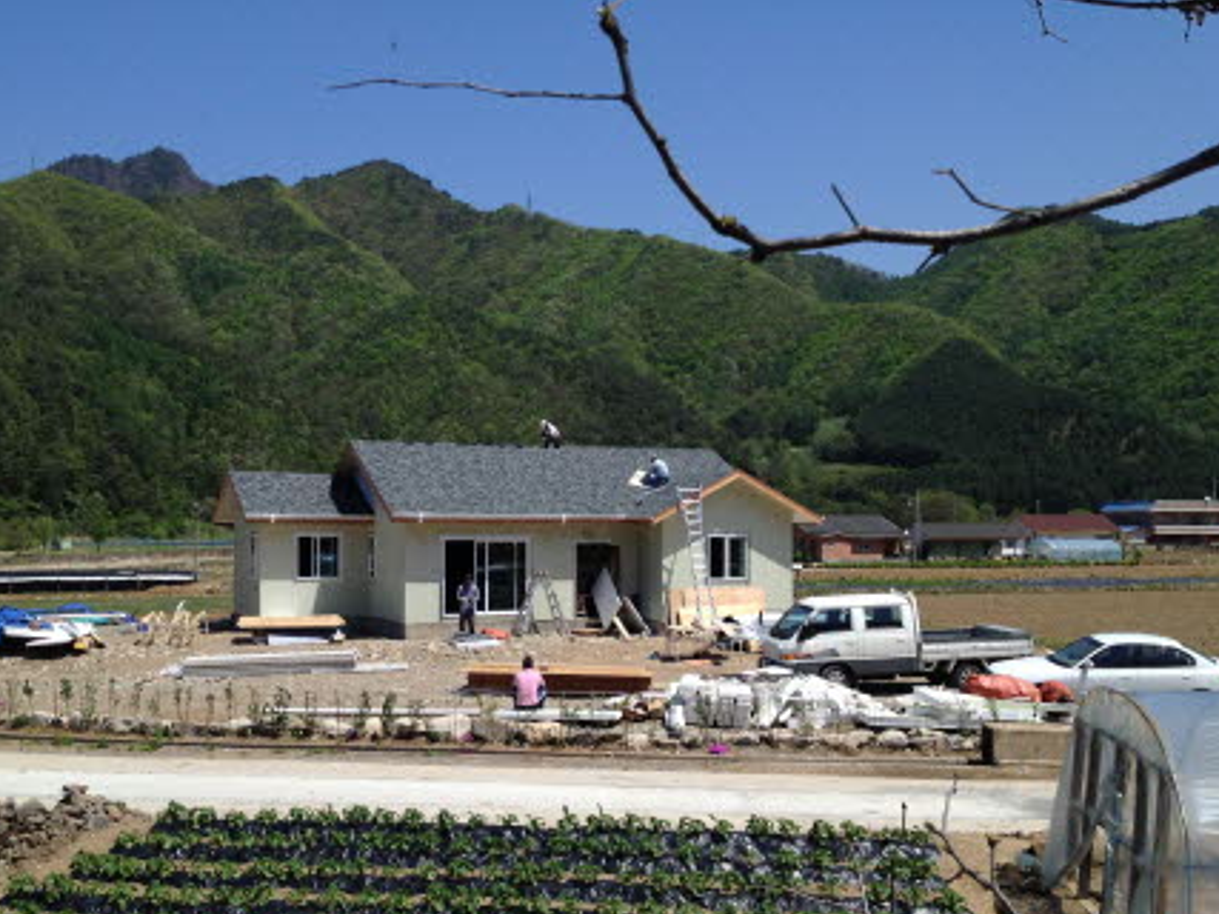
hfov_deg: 45.7
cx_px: 548
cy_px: 533
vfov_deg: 35.0
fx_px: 1443
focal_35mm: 41
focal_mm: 4.28
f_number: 2.4
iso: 64
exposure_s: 1/2762
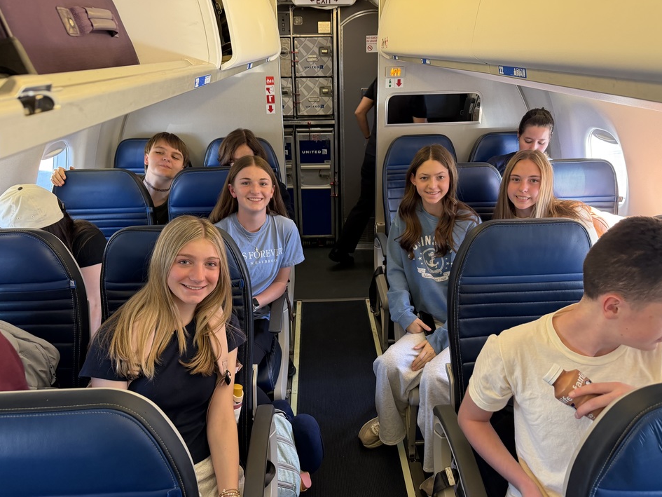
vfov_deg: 53.0
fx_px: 497
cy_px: 266
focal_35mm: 26
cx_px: 335
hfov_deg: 67.3
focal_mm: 6.76
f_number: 1.78
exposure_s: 1/60
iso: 250
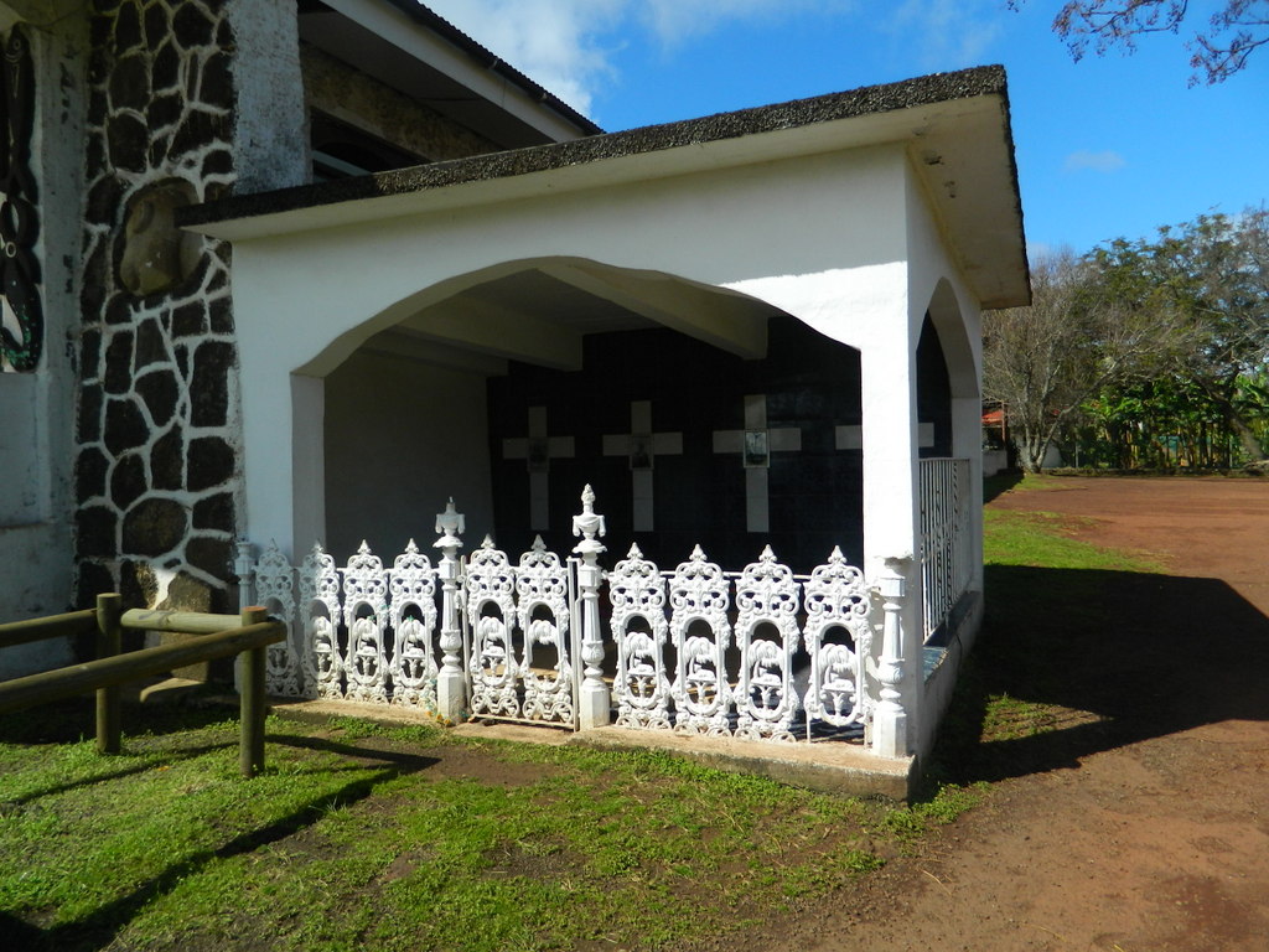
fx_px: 916
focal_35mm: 25
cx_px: 634
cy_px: 476
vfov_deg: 54.9
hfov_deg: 69.4
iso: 80
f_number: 8.7
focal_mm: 4.5
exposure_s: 1/160
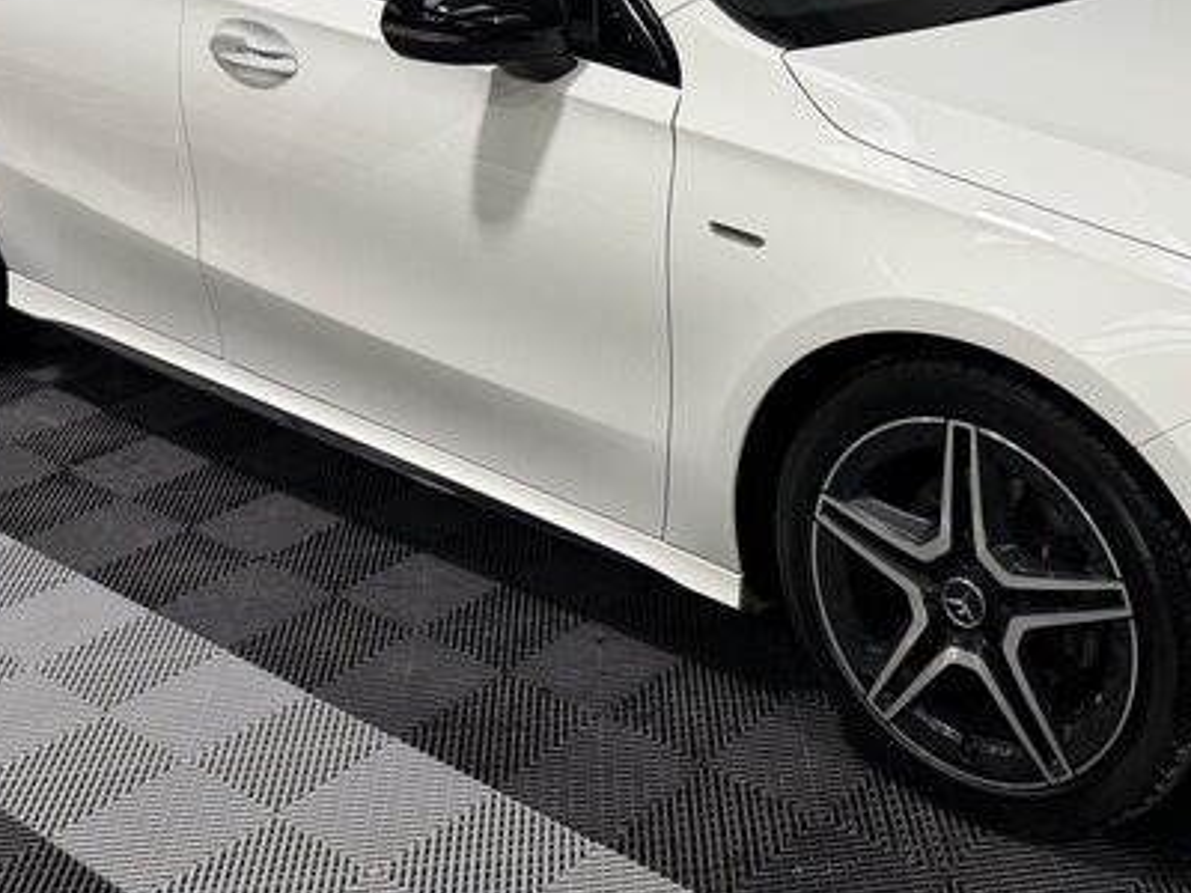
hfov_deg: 38.5
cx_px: 911
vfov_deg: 29.6
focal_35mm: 48
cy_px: 179
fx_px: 1651
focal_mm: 6.76
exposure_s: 1/100
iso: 160
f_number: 1.78
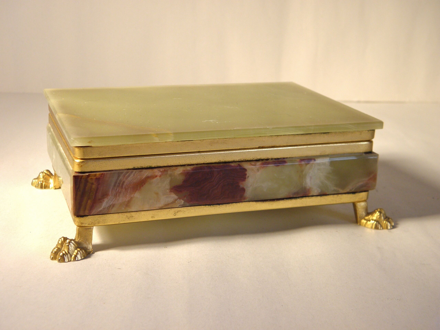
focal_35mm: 50
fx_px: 636
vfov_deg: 29.1
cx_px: 220
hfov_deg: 38.2
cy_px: 165
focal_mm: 9.1
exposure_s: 1/50
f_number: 4
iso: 125
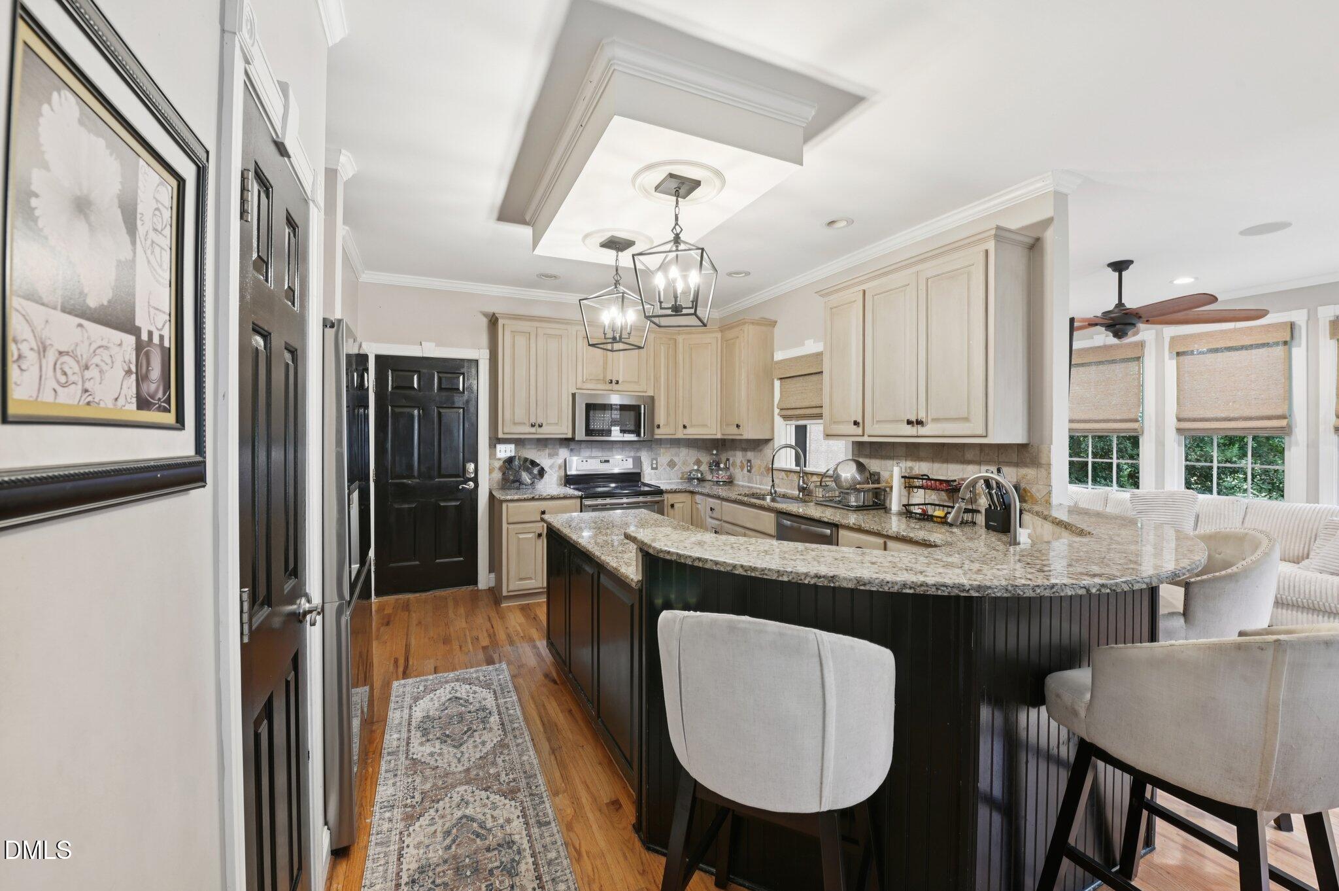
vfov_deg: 81.1
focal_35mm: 14
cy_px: 446
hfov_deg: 104.3
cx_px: 670
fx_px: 520
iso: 200
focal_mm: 14
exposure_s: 1/1.67
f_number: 9
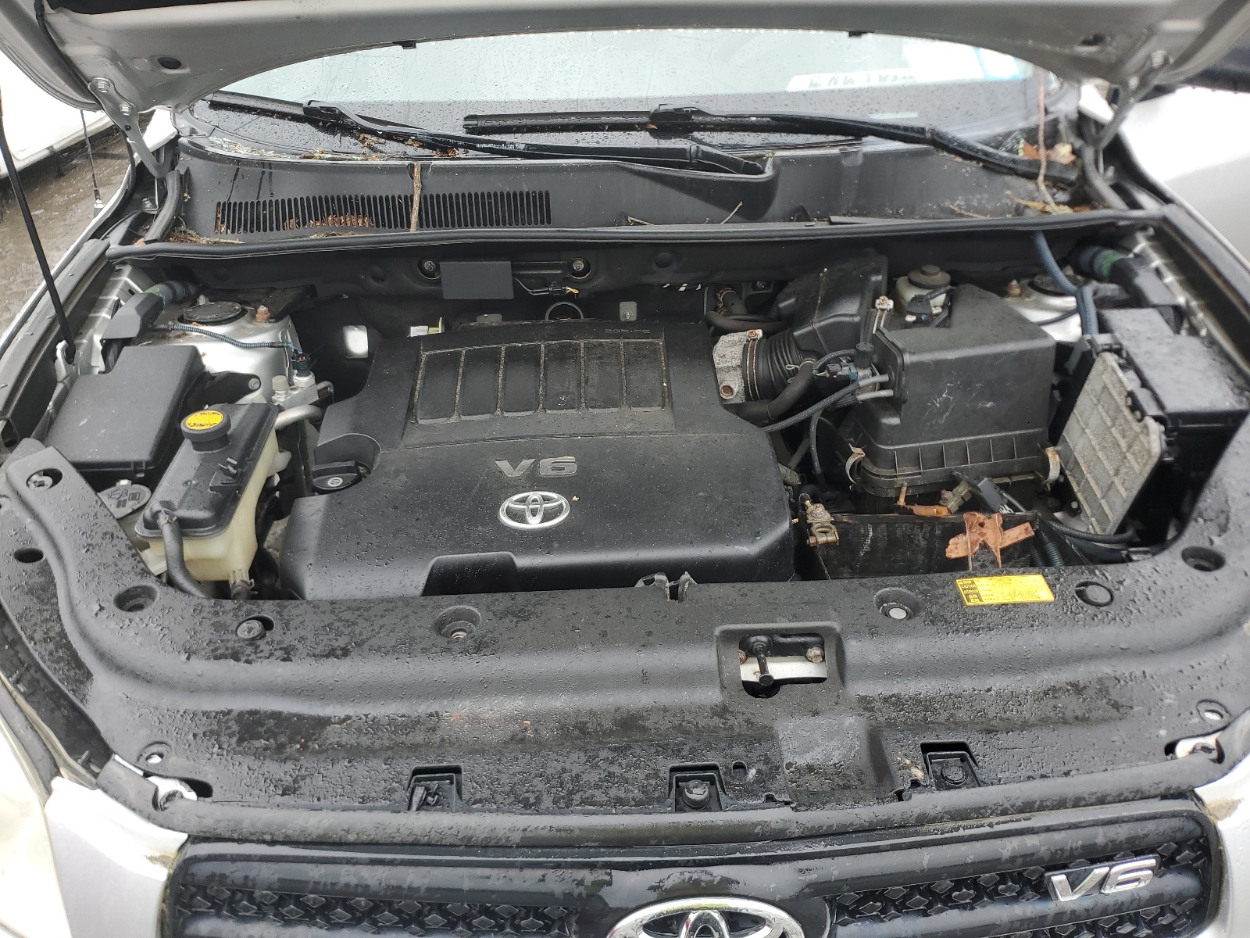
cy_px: 469
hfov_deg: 67.3
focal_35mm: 26
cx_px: 625
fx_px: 939
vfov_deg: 53.1
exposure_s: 1/127
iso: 50
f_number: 1.5
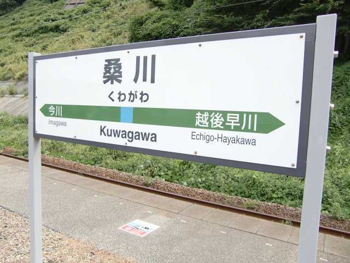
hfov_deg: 63.4
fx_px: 283
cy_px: 132
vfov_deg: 49.7
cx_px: 175
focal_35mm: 28
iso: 64
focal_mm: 4.9
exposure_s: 1/500
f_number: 2.6
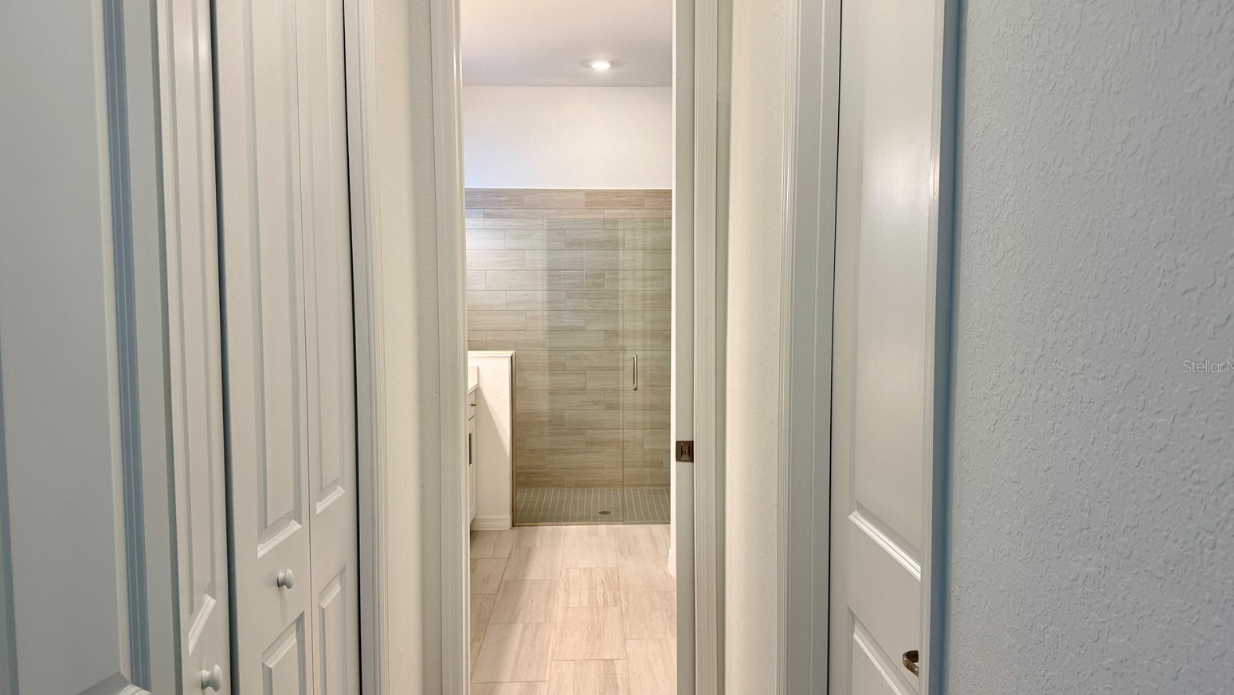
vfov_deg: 42.9
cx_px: 621
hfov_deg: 69.8
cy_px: 366
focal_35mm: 27
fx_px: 884
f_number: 1.78
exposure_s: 1/120
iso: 100
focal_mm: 6.76
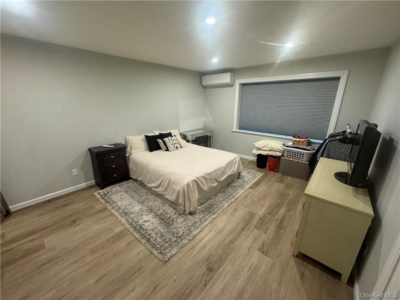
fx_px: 162
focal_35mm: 14
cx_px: 200
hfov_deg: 102.1
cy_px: 150
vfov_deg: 85.7
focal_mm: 2.22
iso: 320
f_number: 2.2
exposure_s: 1/60
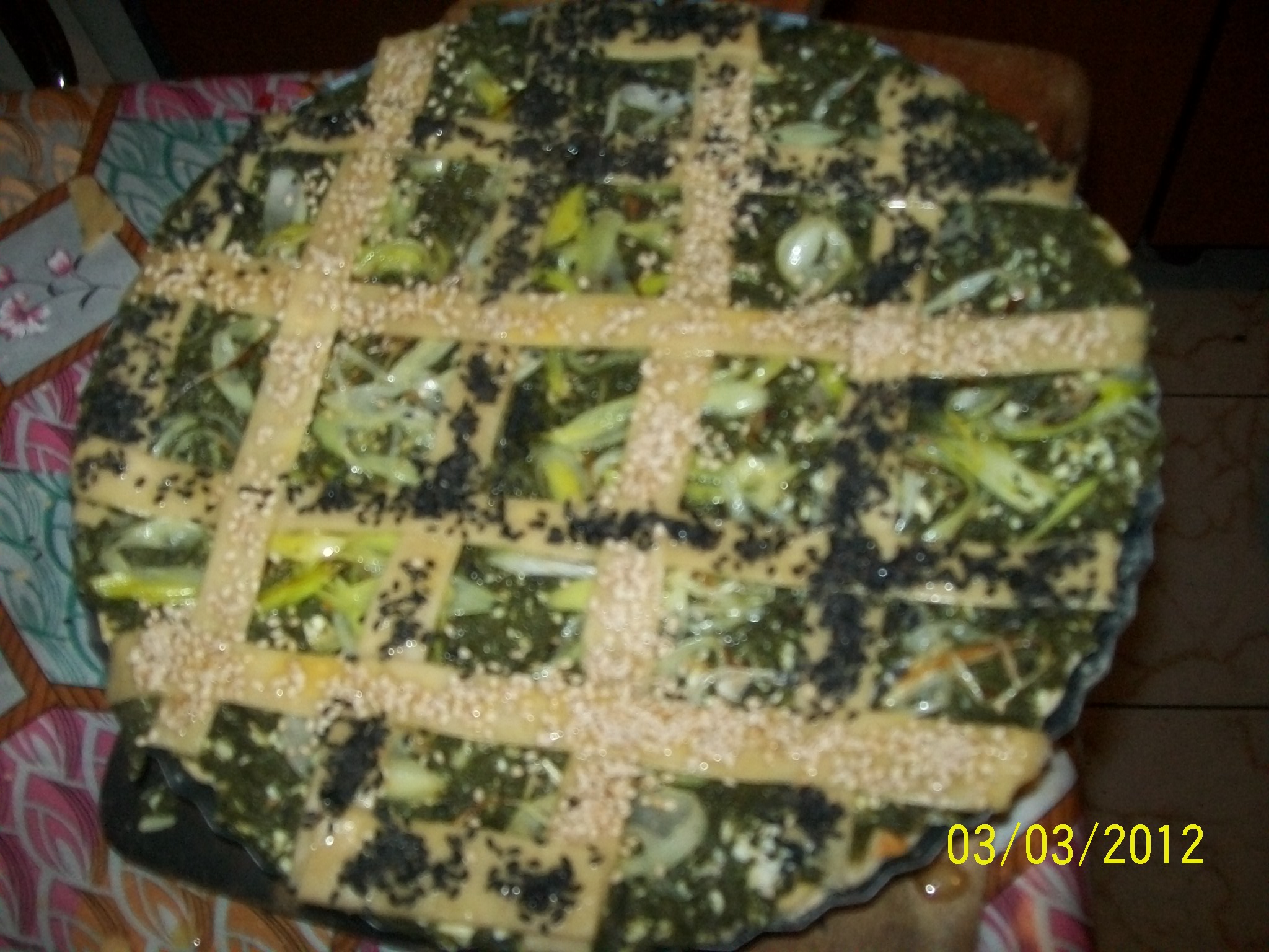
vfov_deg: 39.7
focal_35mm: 36
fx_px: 1320
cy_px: 476
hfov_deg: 51.4
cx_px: 634
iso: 200
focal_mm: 6
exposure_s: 1/30
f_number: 2.7
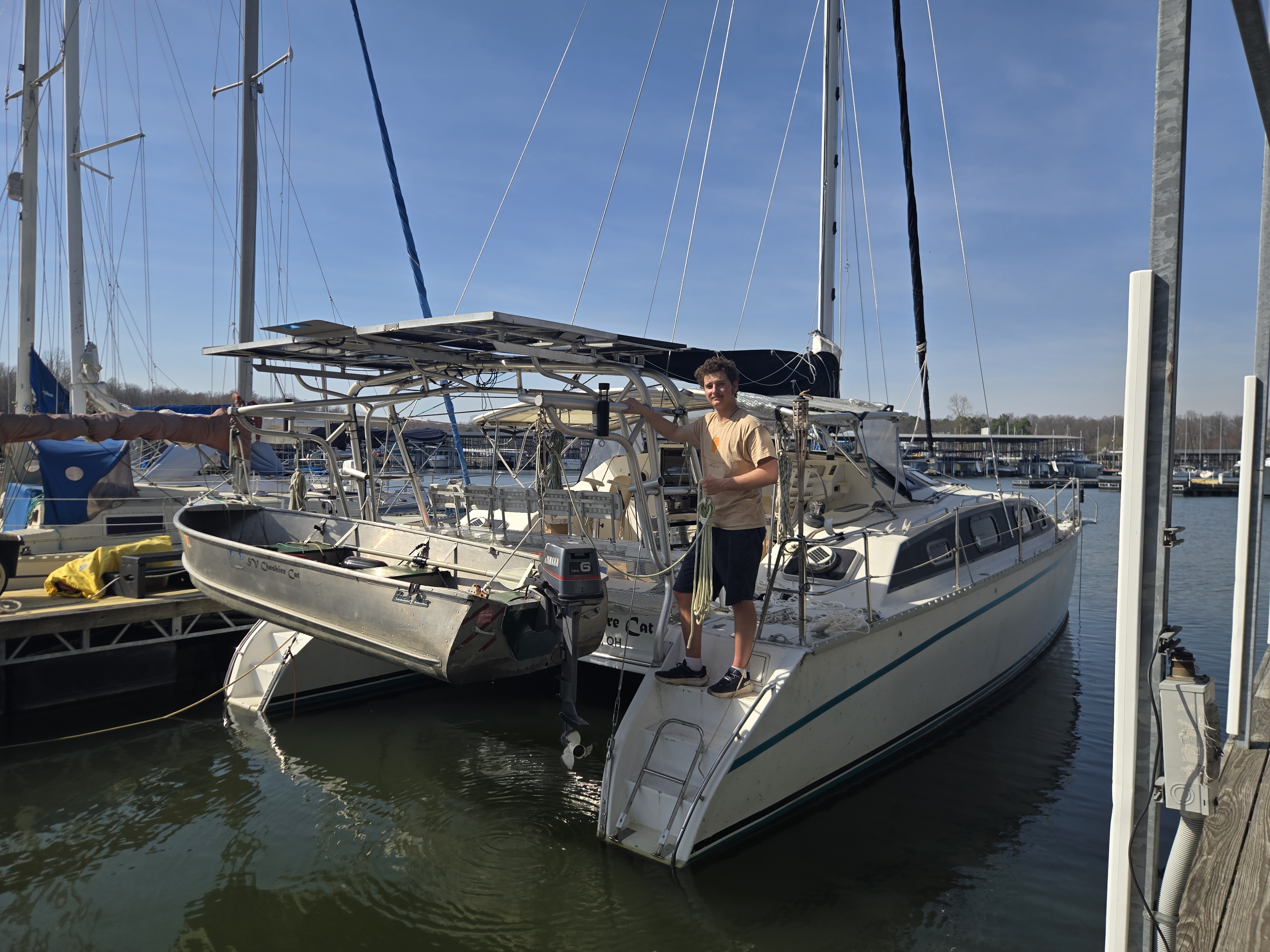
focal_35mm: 23
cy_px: 476
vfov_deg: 58.9
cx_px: 635
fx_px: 844
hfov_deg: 73.9
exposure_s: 1/2321
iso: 25
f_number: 1.8
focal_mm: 5.4
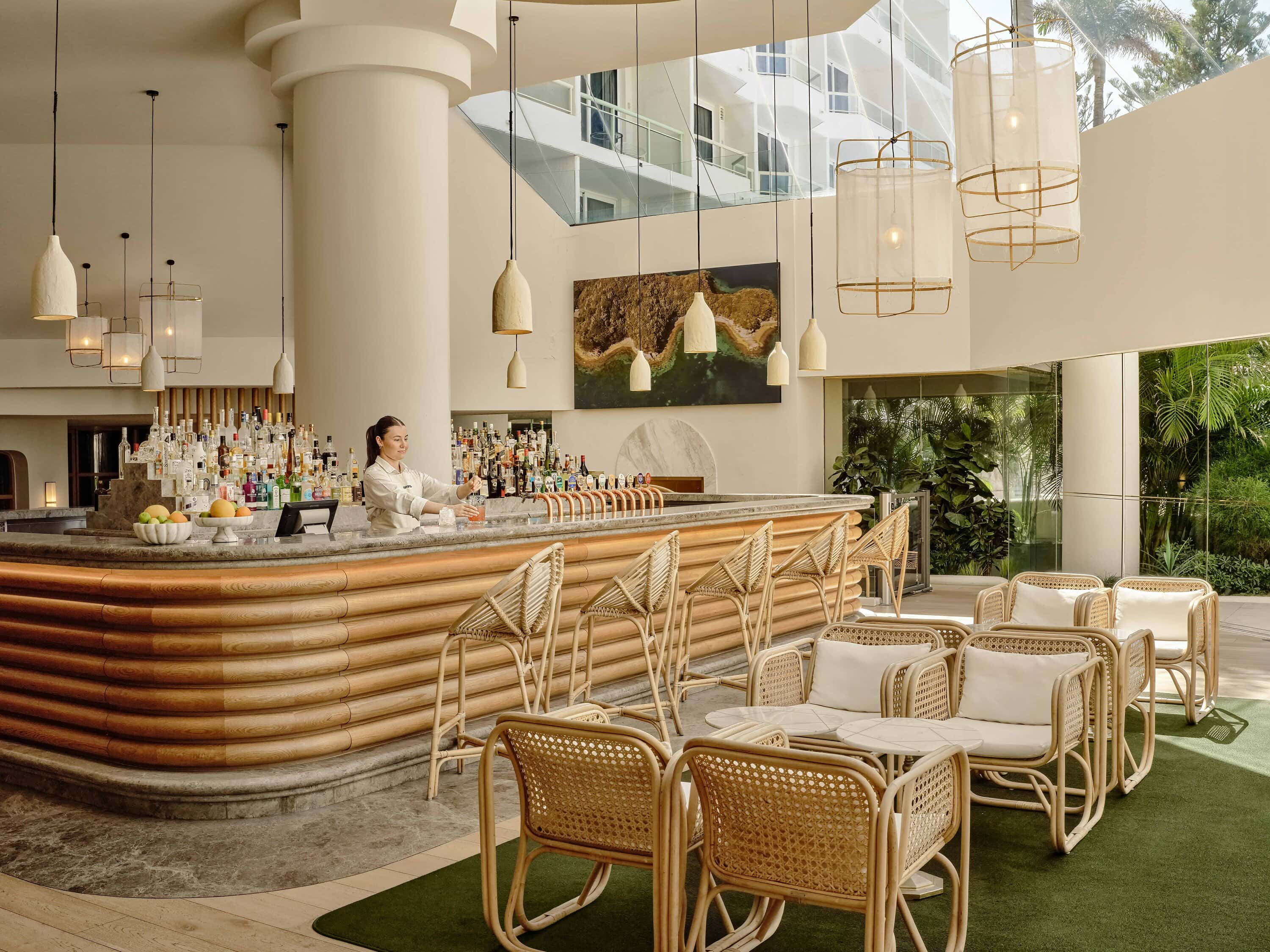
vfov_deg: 39.7
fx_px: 1321
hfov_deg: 51.4
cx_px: 635
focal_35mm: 36
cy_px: 476
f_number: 9
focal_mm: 45
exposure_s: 1/100
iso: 1250
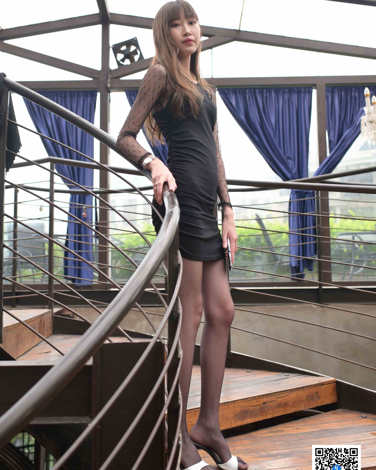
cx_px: 189
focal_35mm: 40
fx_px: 556
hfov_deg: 37.3
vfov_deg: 45.8
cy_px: 223
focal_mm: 35
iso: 1250
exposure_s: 1/125
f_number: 3.2
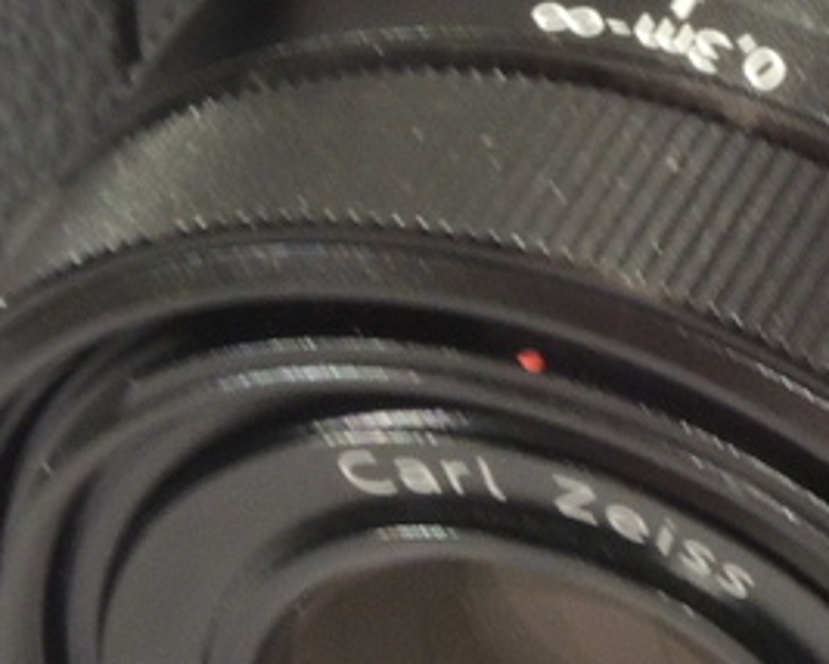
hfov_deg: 8.0
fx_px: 5917
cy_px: 211
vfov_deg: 6.4
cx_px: 708
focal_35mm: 241
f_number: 8
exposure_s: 1/15
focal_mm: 9.9
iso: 500
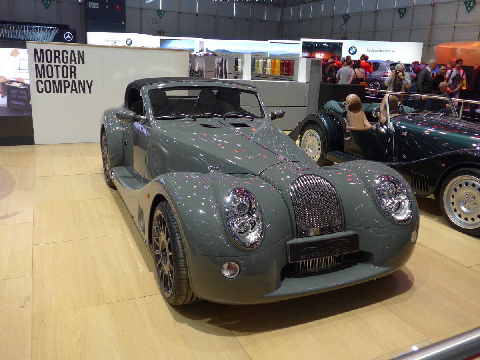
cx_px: 240
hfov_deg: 61.7
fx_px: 402
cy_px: 180
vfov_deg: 48.2
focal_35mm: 29
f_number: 2
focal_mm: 6
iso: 100
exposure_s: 1/60
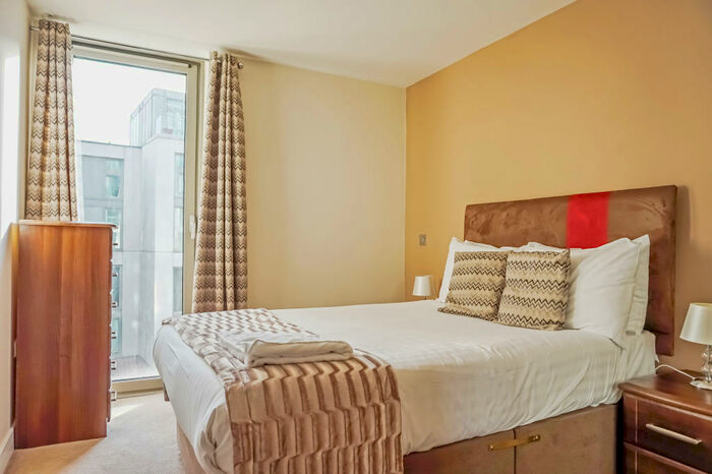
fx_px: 474
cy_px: 237
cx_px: 356
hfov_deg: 73.8
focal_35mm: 24
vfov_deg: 53.1
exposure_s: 1/60
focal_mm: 16
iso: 100
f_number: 4
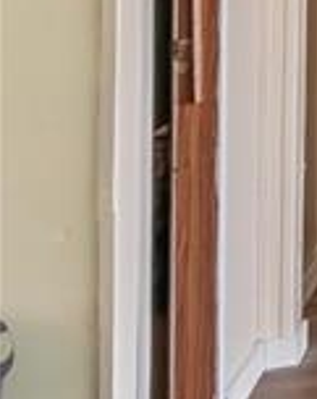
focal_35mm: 95
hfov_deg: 7.7
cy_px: -144
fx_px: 1117
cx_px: 1339
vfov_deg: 18.5
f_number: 9
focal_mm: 10
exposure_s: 1/13
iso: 250
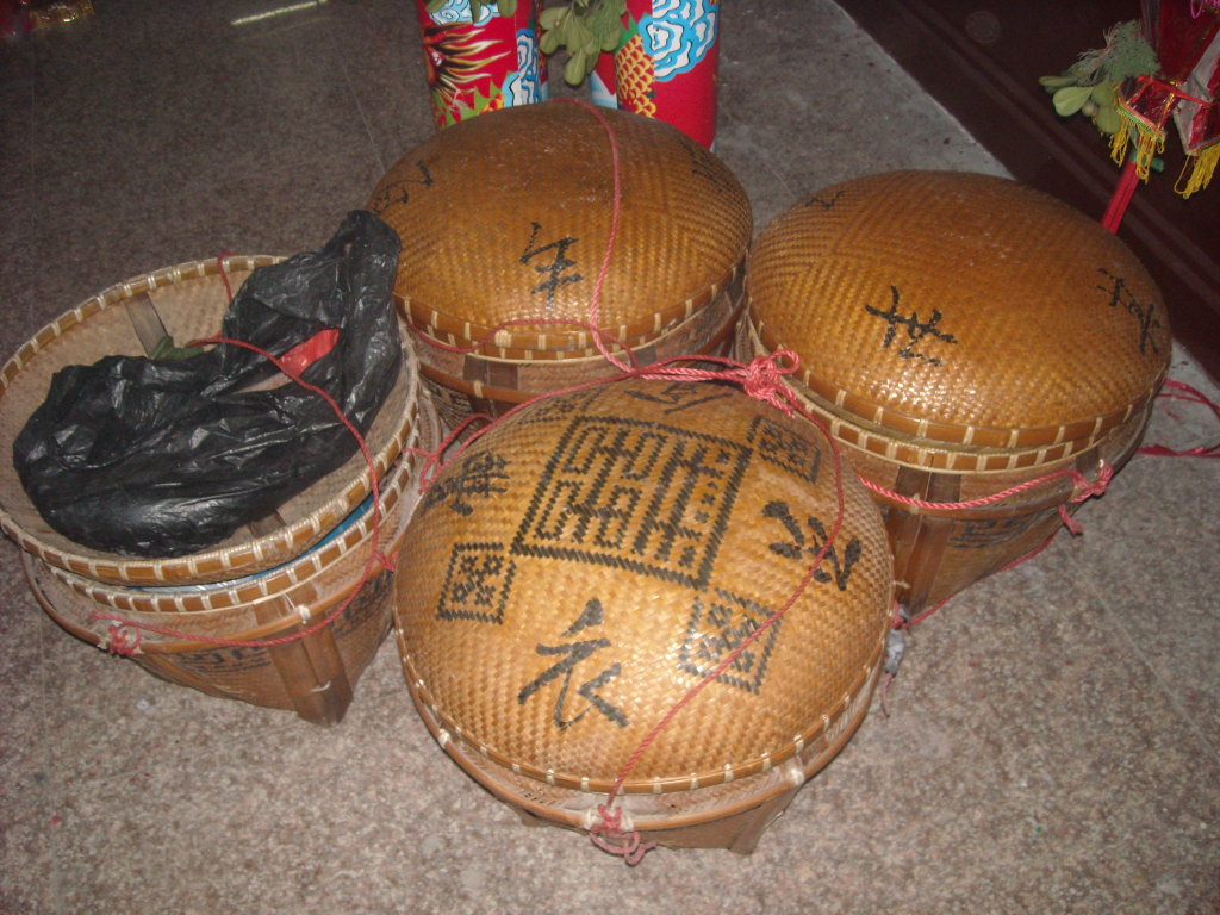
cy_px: 458
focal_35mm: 35
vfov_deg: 40.7
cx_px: 610
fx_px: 1234
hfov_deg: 52.6
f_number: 2.8
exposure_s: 1/60
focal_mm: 5.7
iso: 200
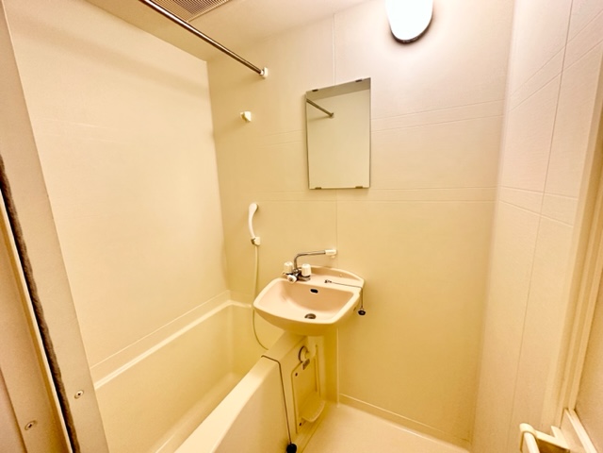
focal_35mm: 14
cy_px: 226
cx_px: 302
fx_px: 244
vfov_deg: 85.7
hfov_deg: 102.1
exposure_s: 1/50
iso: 400
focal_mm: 2.22
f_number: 2.2
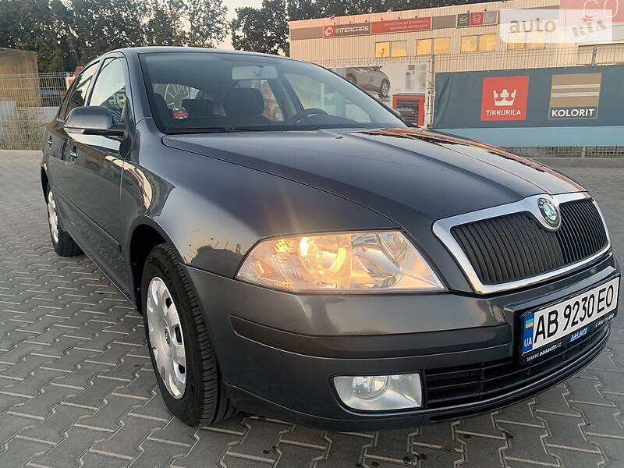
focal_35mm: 26
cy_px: 234
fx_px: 469
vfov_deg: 53.1
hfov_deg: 67.3
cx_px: 312
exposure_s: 1/121
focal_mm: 4.2
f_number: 1.8
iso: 80
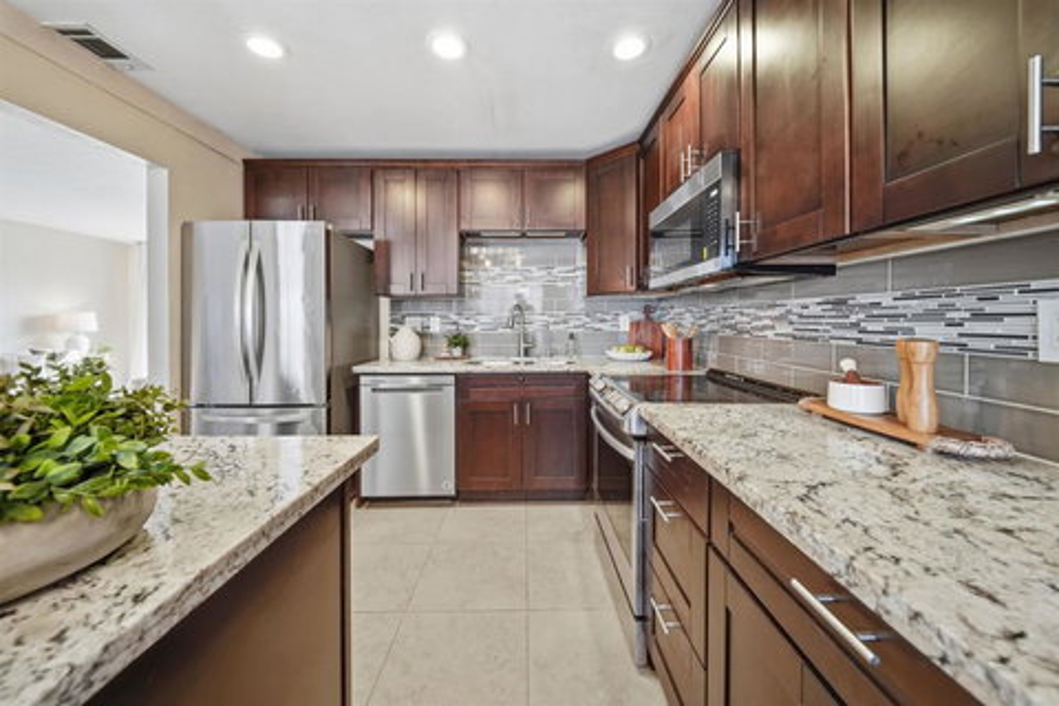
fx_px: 353
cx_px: 530
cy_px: 353
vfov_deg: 90.0
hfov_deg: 112.6
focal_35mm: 12
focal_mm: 12
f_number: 4.5
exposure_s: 1/1250
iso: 1000
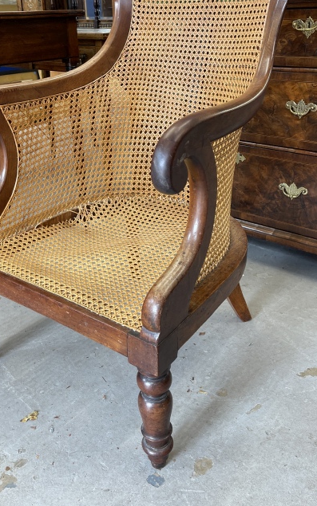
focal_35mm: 35
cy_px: 210
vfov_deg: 55.0
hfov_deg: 36.3
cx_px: 147
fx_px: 484
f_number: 1.6
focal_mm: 5.1
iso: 100
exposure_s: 1/100
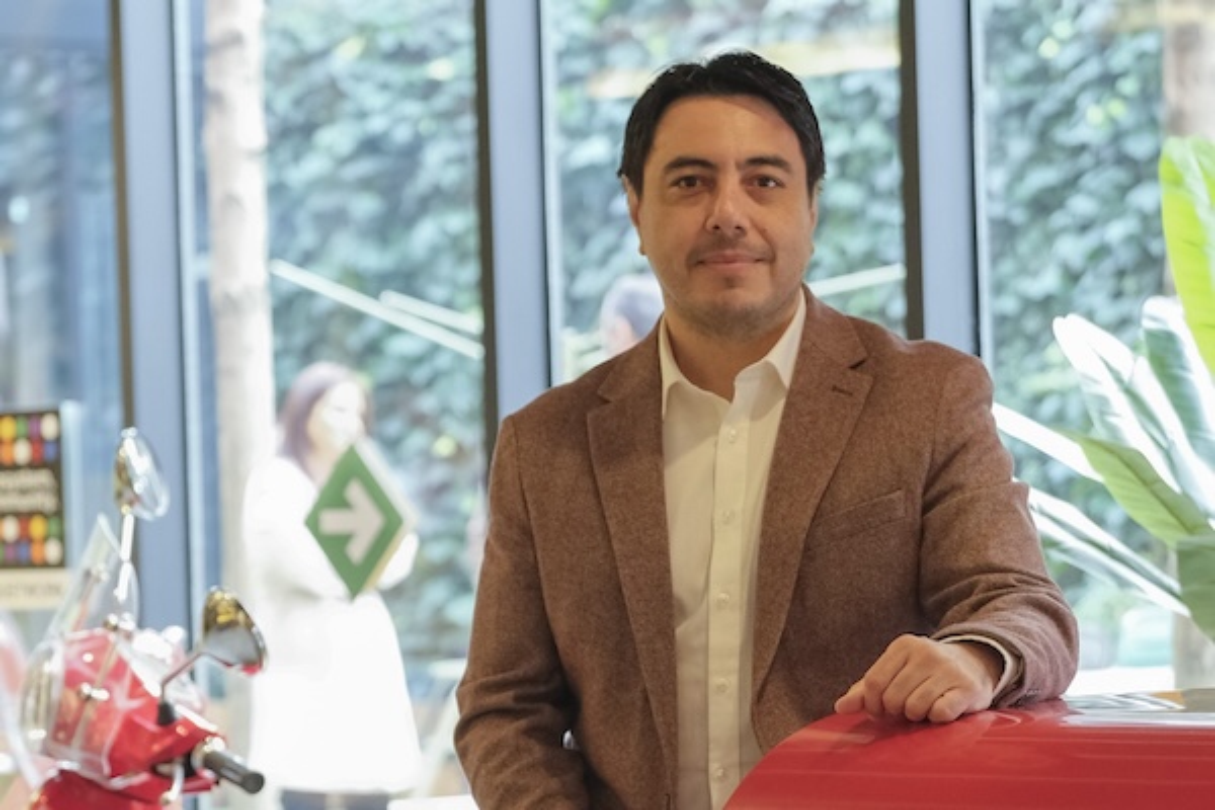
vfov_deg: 18.2
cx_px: 608
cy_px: 405
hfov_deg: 27.0
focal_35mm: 75
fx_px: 2531
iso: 2500
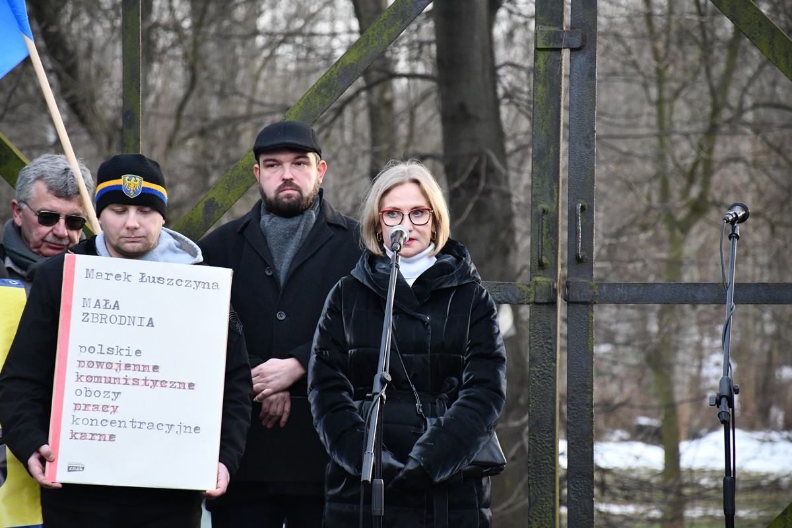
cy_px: 264
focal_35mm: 210
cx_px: 396
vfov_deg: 6.5
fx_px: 4620
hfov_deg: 9.8
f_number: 5.6
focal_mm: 140
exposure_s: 1/500
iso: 2000
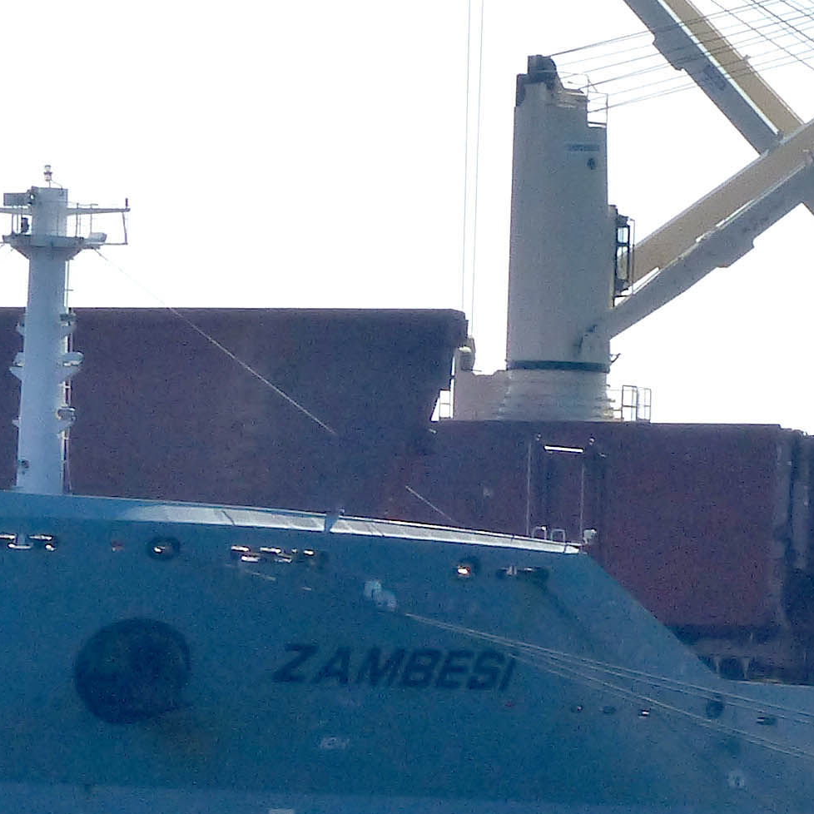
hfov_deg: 3.6
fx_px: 12983
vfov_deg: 3.6
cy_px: 716
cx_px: 1177
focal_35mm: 488
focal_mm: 24.3
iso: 160
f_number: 5.6
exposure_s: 1/1300
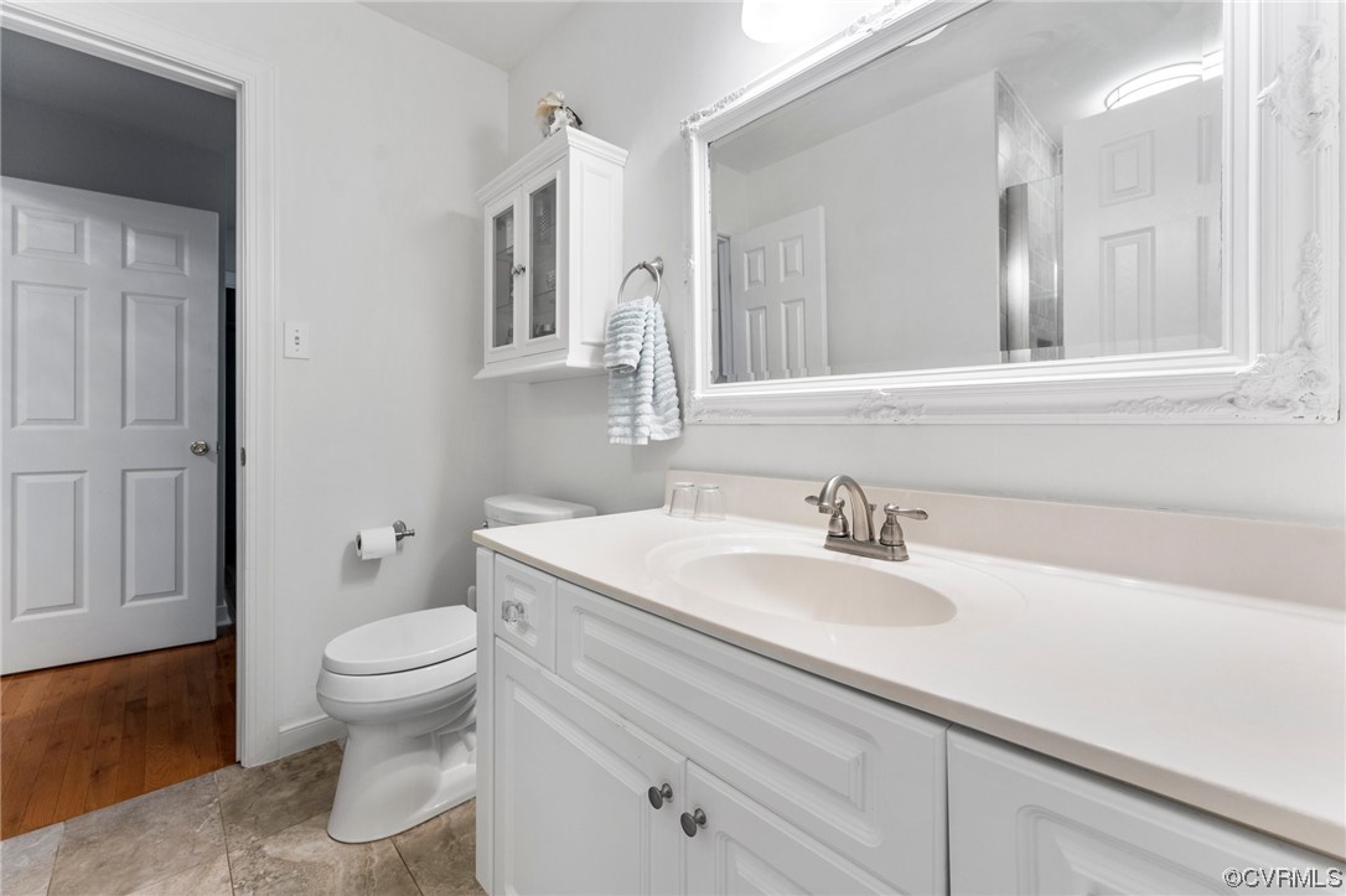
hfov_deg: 104.3
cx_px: 673
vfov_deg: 81.2
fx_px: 523
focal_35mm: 14
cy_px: 448
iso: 1000
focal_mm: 14
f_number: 7.1
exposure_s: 1/15
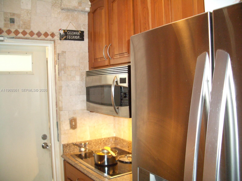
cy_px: 90
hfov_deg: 52.6
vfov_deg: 40.7
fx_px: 245
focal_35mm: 35
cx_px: 121
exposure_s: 1/60
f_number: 2.6
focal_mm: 5.8
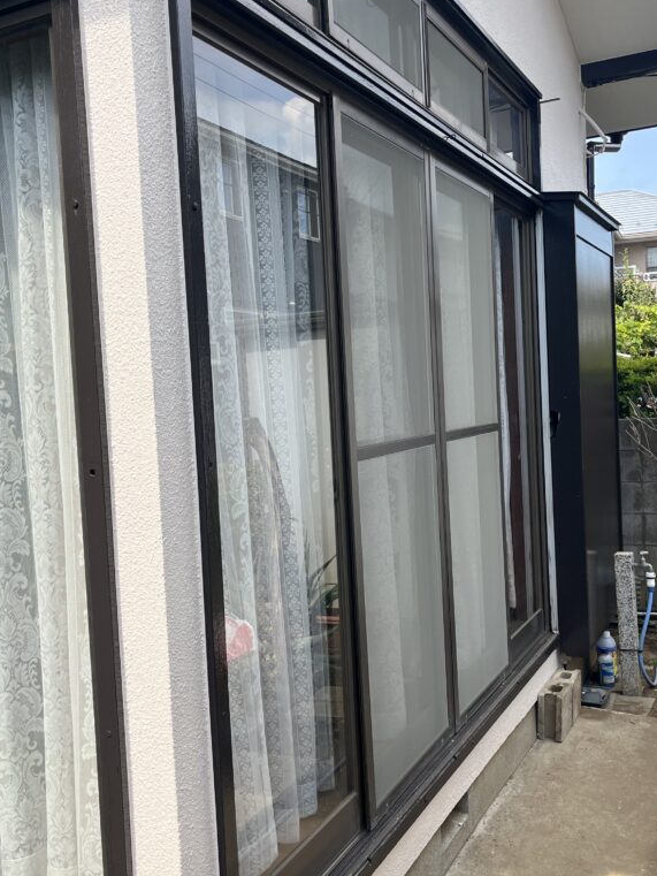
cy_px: 435
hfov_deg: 40.7
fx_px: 885
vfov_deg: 52.6
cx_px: 341
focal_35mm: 35
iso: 50
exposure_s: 1/1266
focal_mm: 5.1
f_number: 1.6
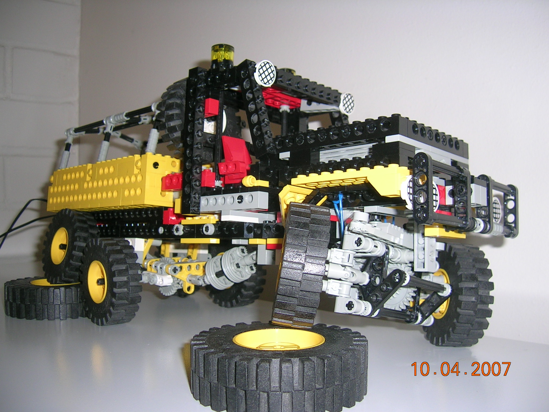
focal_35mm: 35
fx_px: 555
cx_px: 274
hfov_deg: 52.6
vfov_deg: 40.7
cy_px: 206
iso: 50
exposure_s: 1/60.1
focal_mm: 5.4
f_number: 2.8
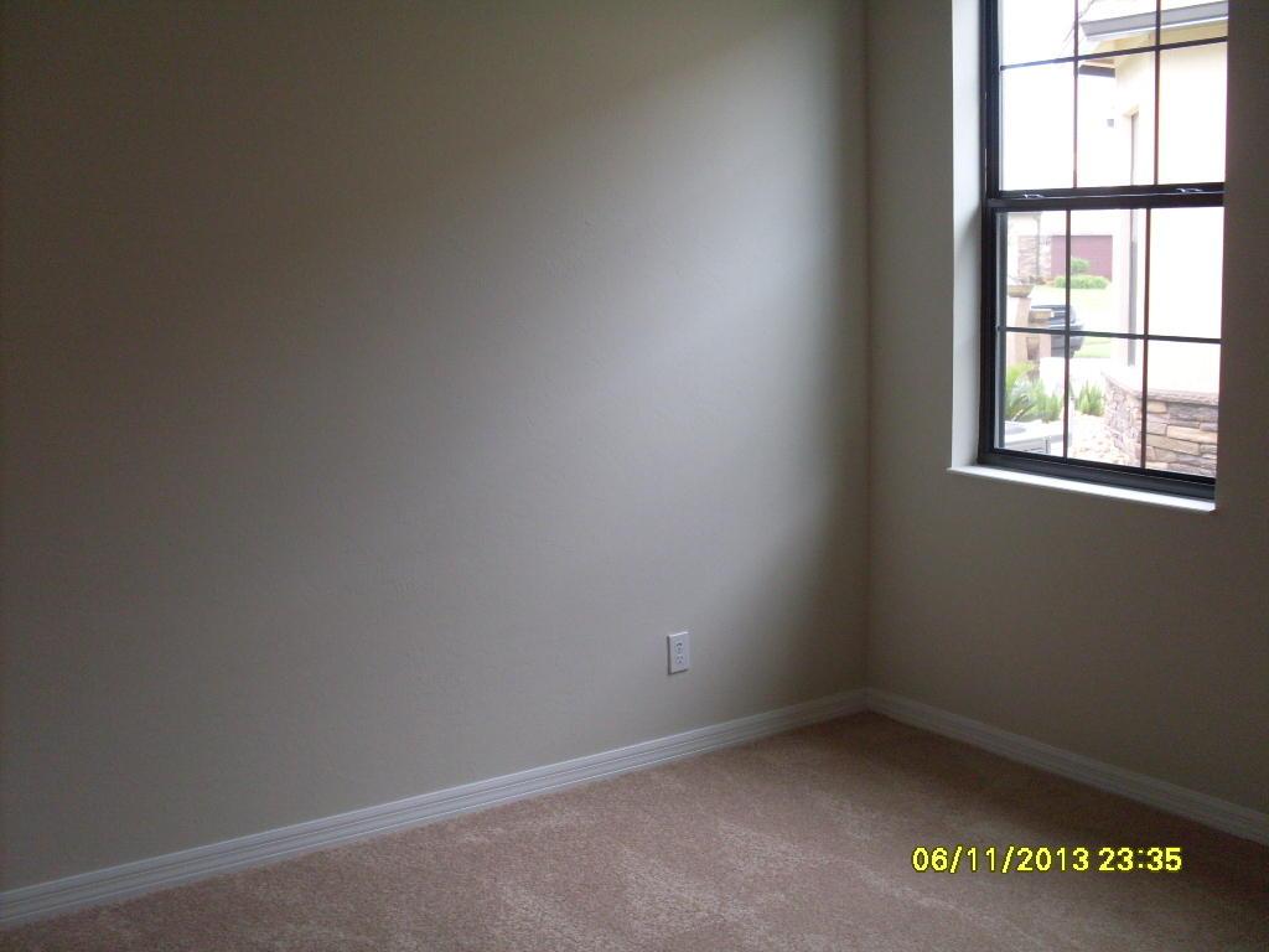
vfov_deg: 37.7
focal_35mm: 38
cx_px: 634
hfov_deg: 49.0
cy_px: 476
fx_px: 1393
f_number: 2.8
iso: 100
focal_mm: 6.3
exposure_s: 1/60
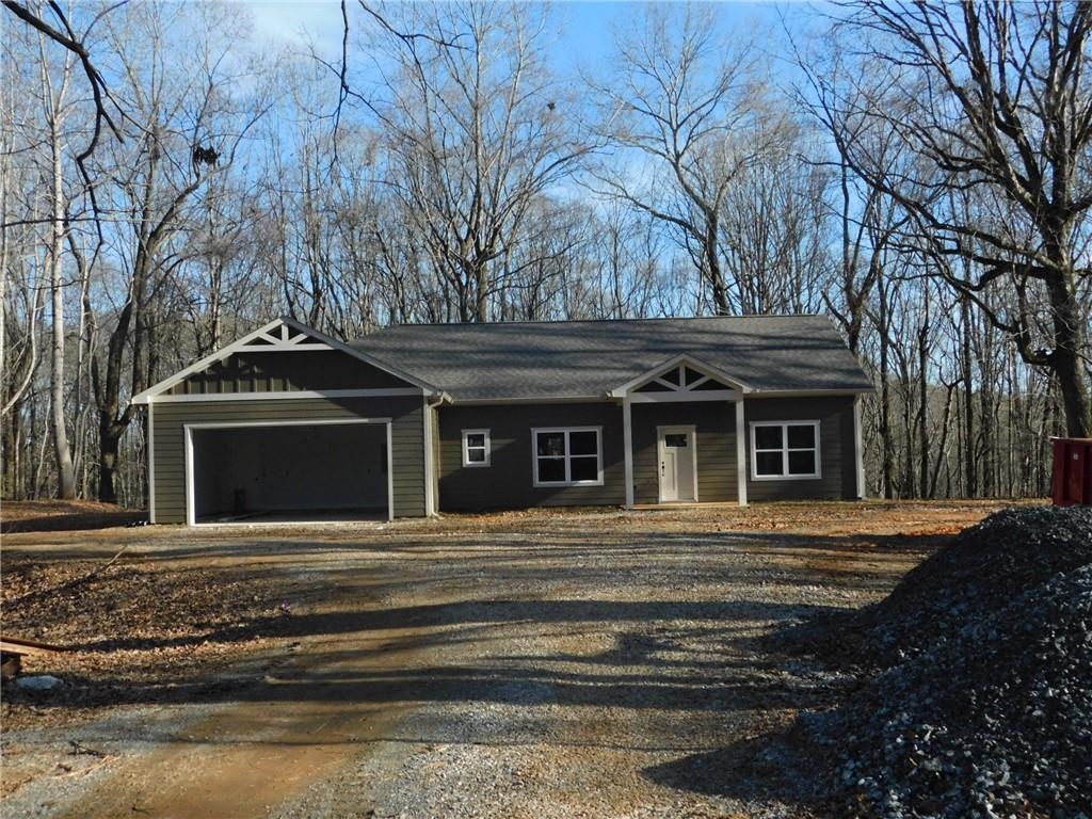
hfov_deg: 46.8
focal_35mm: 40
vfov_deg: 36.0
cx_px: 546
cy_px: 410
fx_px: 1262
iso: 400
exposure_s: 1/500
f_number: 7.2
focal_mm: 7.1
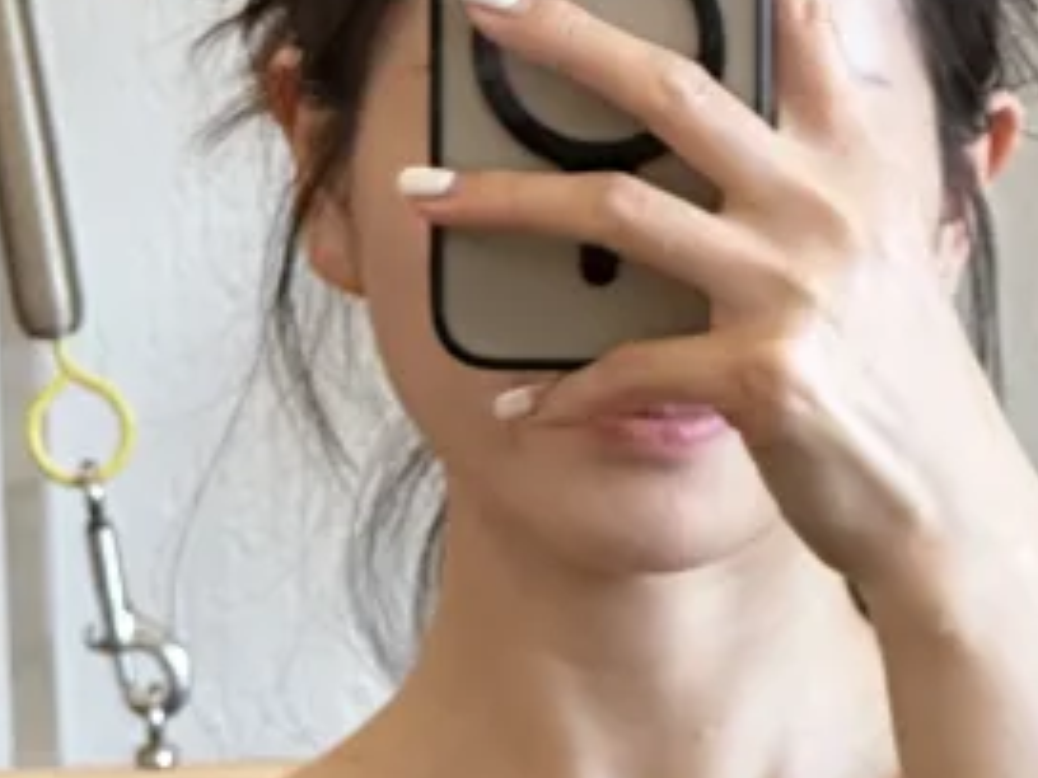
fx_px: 12234
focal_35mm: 408
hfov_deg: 4.9
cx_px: 359
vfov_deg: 3.6
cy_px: 1468
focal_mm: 9
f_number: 2.8
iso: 160
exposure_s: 1/33
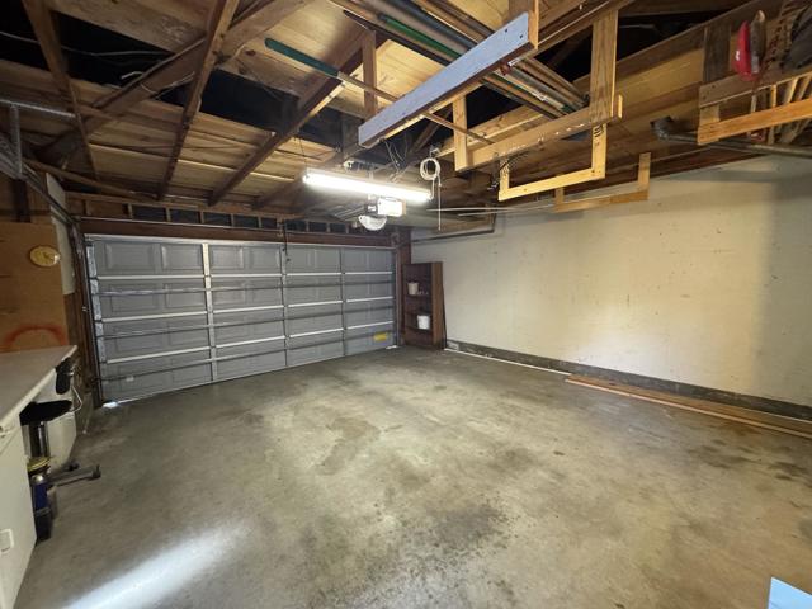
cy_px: 304
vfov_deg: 85.7
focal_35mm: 14
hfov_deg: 102.1
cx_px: 406
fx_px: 328
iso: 1000
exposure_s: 1/60
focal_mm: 2.22
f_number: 2.2
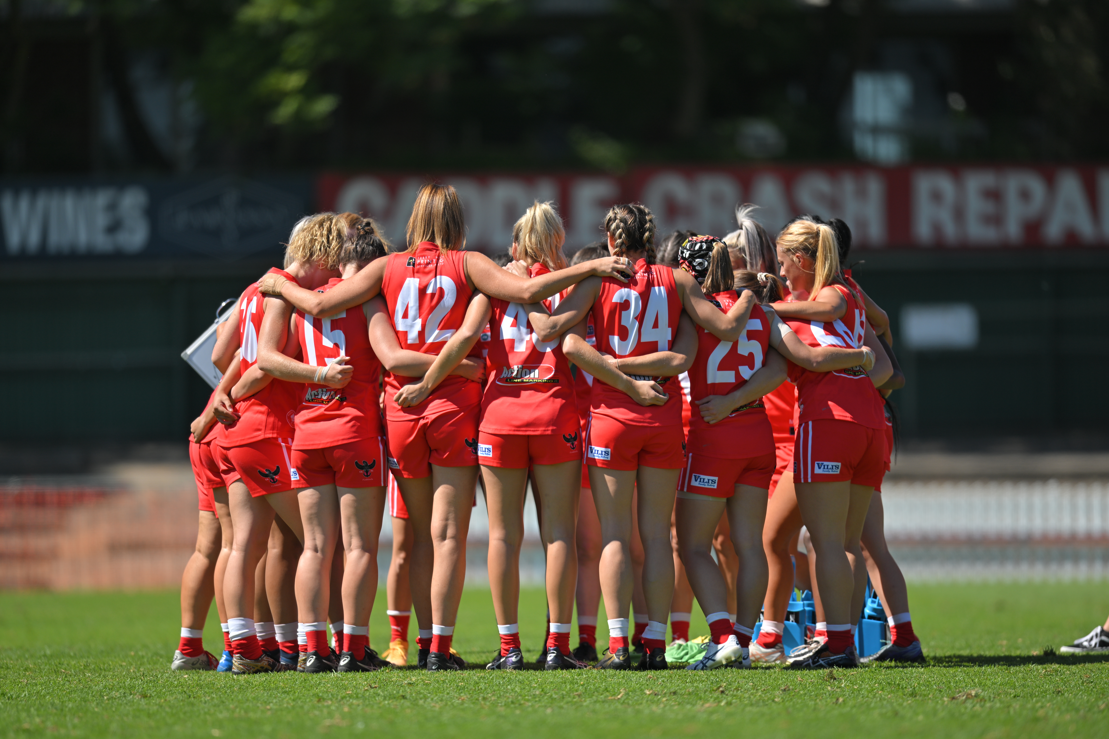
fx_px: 12321
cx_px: 554
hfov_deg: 5.2
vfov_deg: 3.4
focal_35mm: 400
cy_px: 370
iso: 100
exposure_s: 1/2500
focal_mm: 400
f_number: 2.8
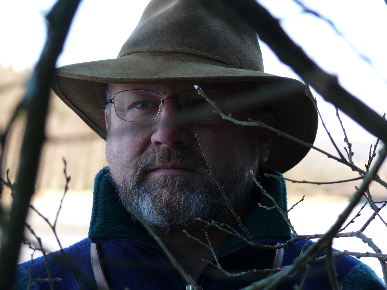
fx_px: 2001
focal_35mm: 179
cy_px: 145
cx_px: 194
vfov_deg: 8.3
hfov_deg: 11.0
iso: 100
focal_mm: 37.9
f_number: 3.6
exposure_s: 1/125
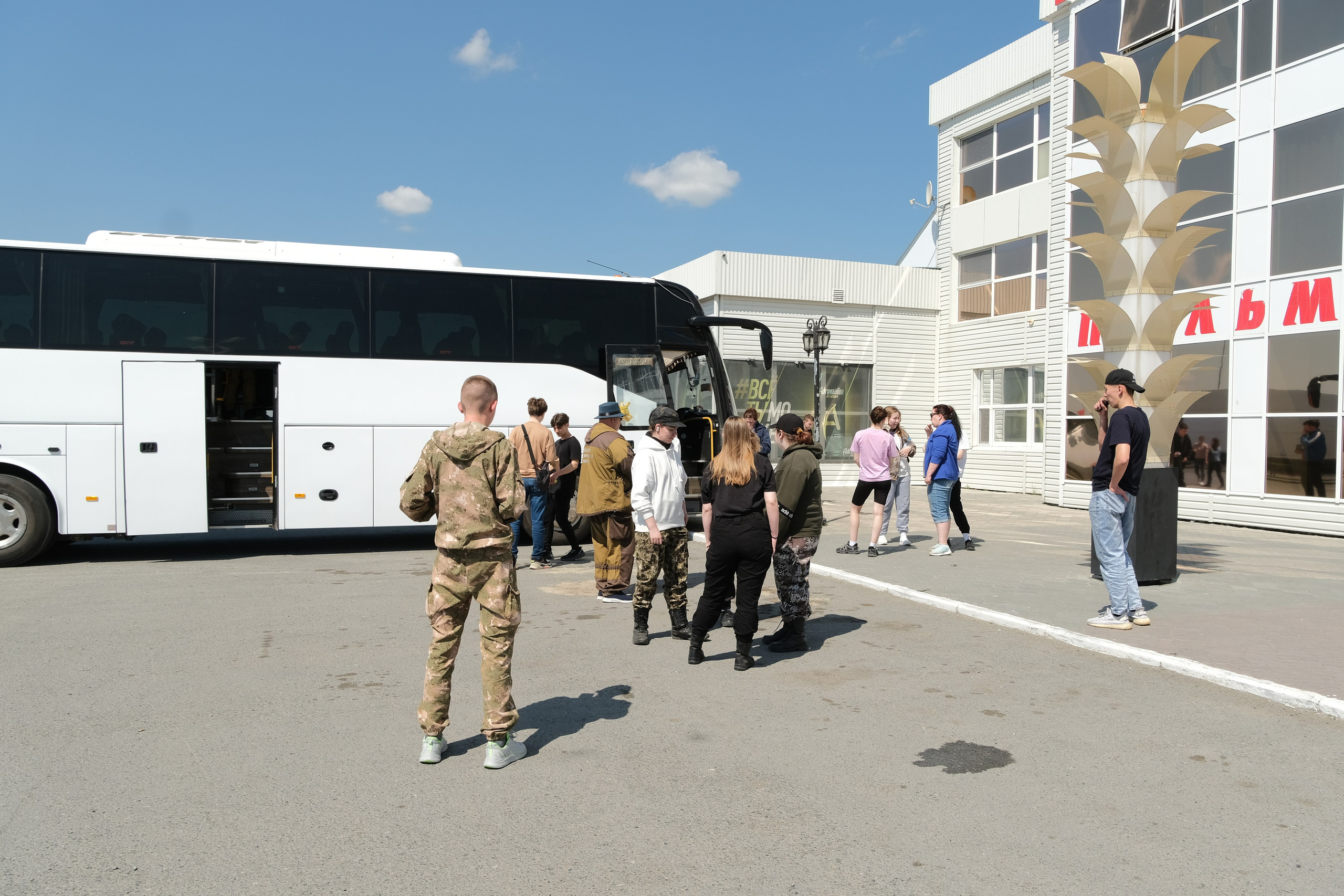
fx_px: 971
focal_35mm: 26
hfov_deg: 69.4
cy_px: 448
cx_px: 672
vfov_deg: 49.6
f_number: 7.1
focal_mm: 17
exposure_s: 1/400
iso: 160
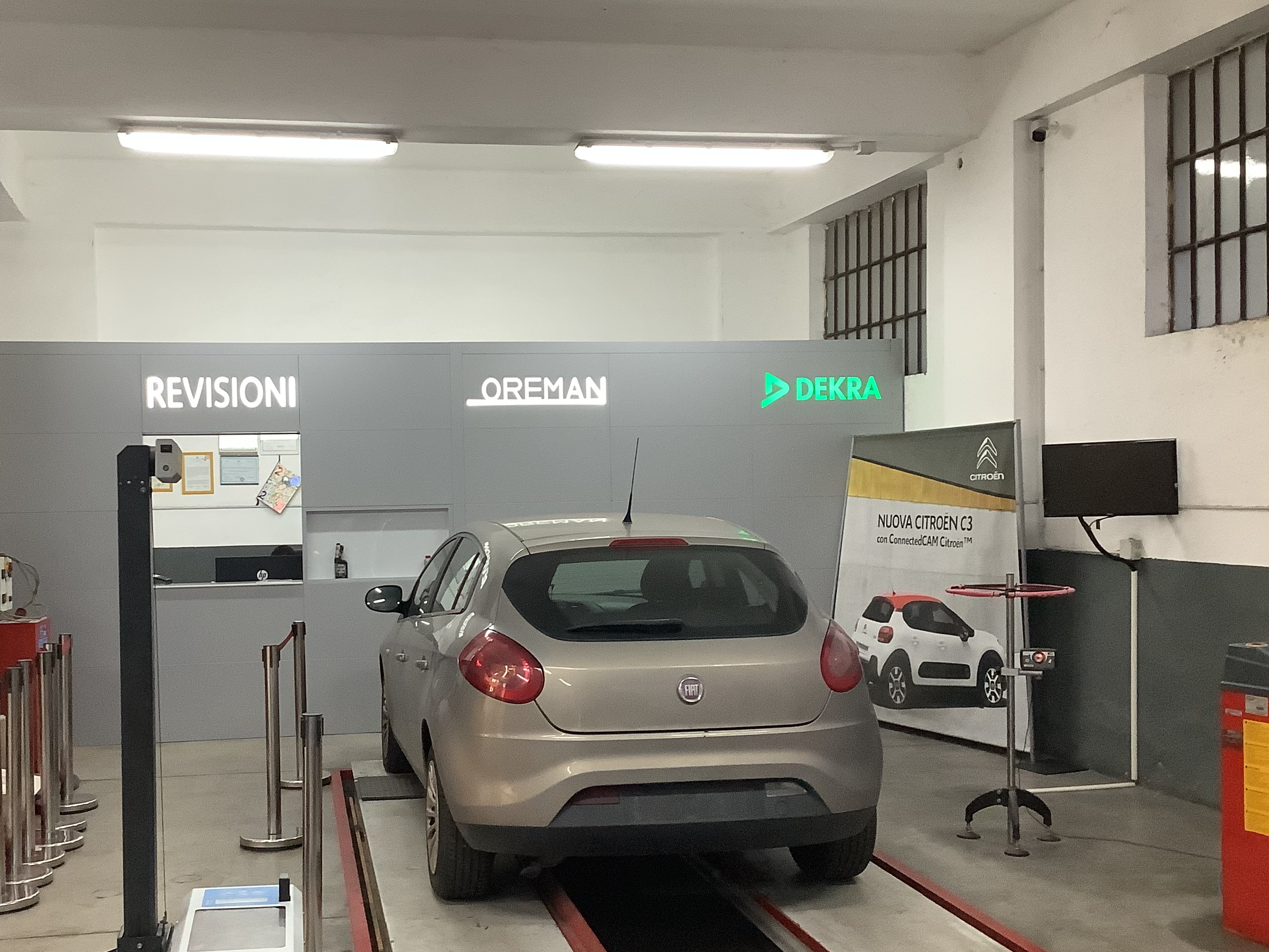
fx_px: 1466
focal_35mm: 40
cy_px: 511
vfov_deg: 35.9
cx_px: 514
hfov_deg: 46.6
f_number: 2.4
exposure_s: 1/50
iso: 320
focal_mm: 3.3
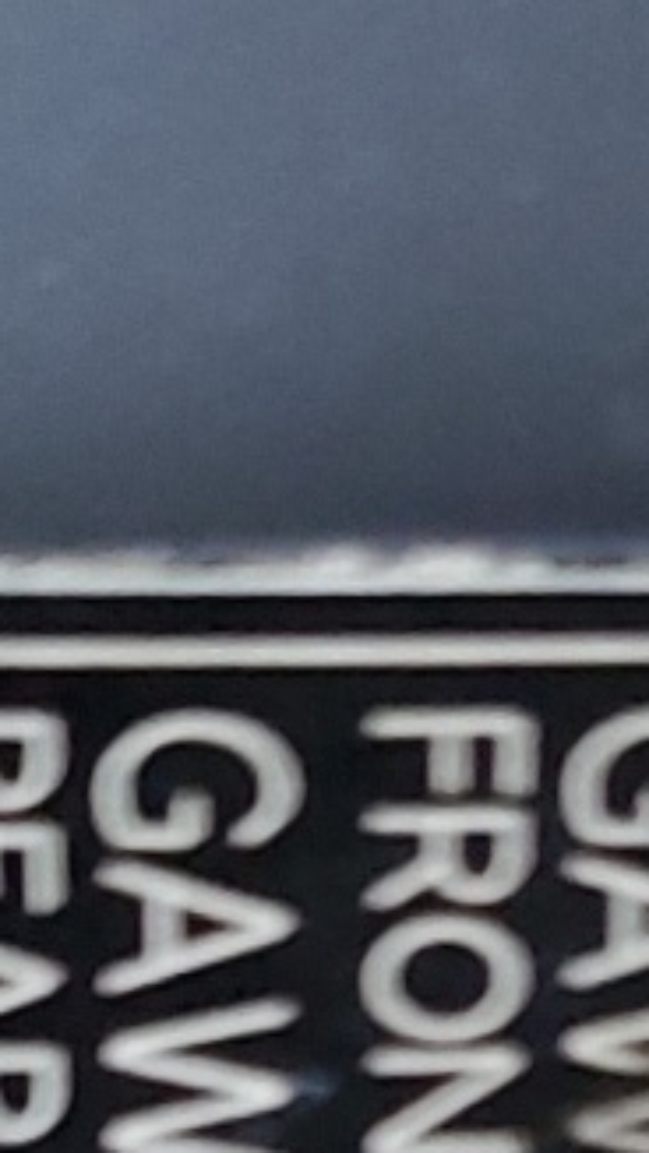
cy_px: 2731
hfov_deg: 6.6
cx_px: 328
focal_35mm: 185
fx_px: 5658
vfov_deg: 10.2
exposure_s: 1/60.2
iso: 207
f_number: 1.5
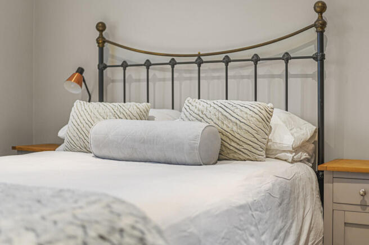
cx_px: 184
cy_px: 122
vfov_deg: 26.9
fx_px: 512
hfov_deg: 39.6
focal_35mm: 50
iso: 400
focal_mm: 50
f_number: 1.8
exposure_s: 1/25
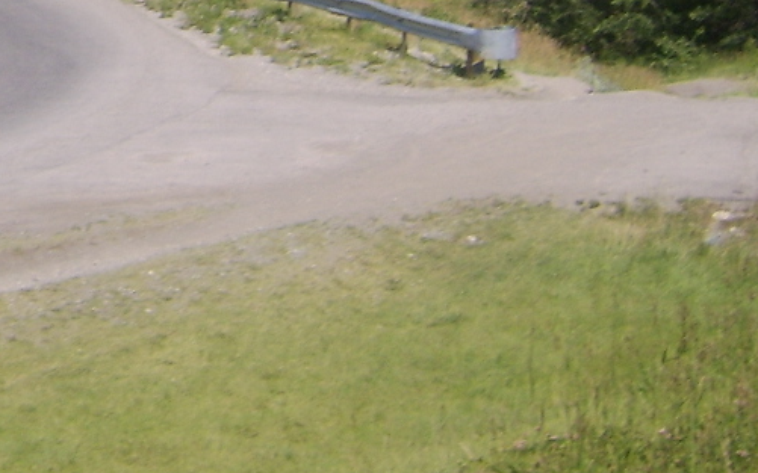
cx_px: -210
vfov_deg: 11.6
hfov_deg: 18.5
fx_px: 2169
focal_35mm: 105
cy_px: -345
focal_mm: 8.13
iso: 71
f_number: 6.7
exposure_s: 1/353
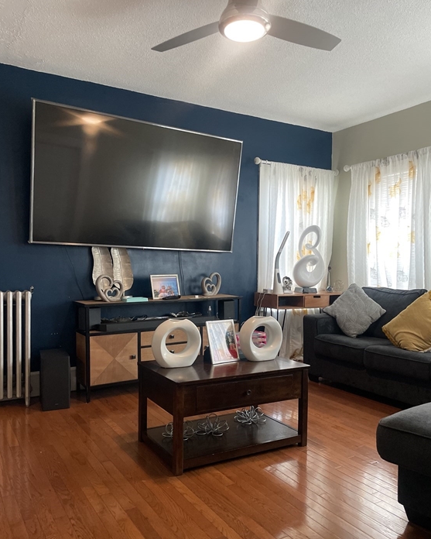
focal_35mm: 28
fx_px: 446
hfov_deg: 51.5
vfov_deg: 62.2
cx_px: 218
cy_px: 285
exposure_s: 1/60
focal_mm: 4.2
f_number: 1.6
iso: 320
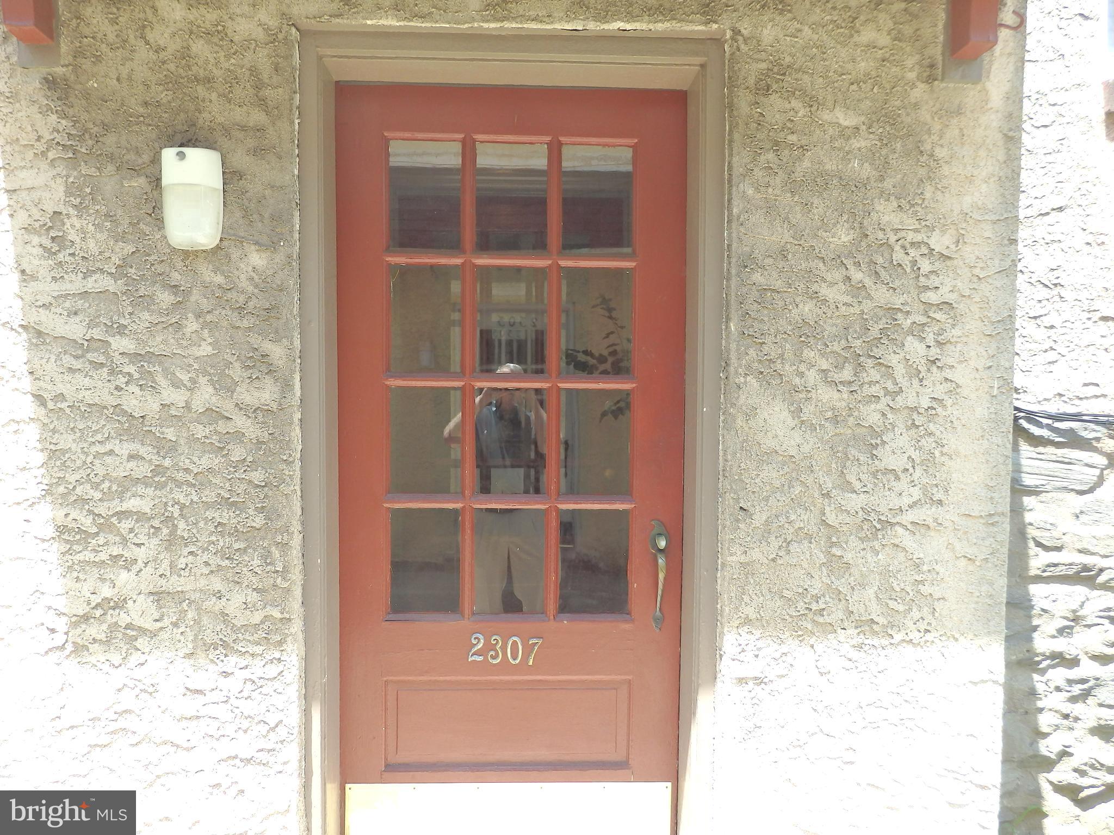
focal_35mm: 25
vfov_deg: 54.9
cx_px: 557
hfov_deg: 69.4
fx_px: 805
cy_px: 418
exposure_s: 1/320
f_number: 3
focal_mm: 4.5
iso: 125
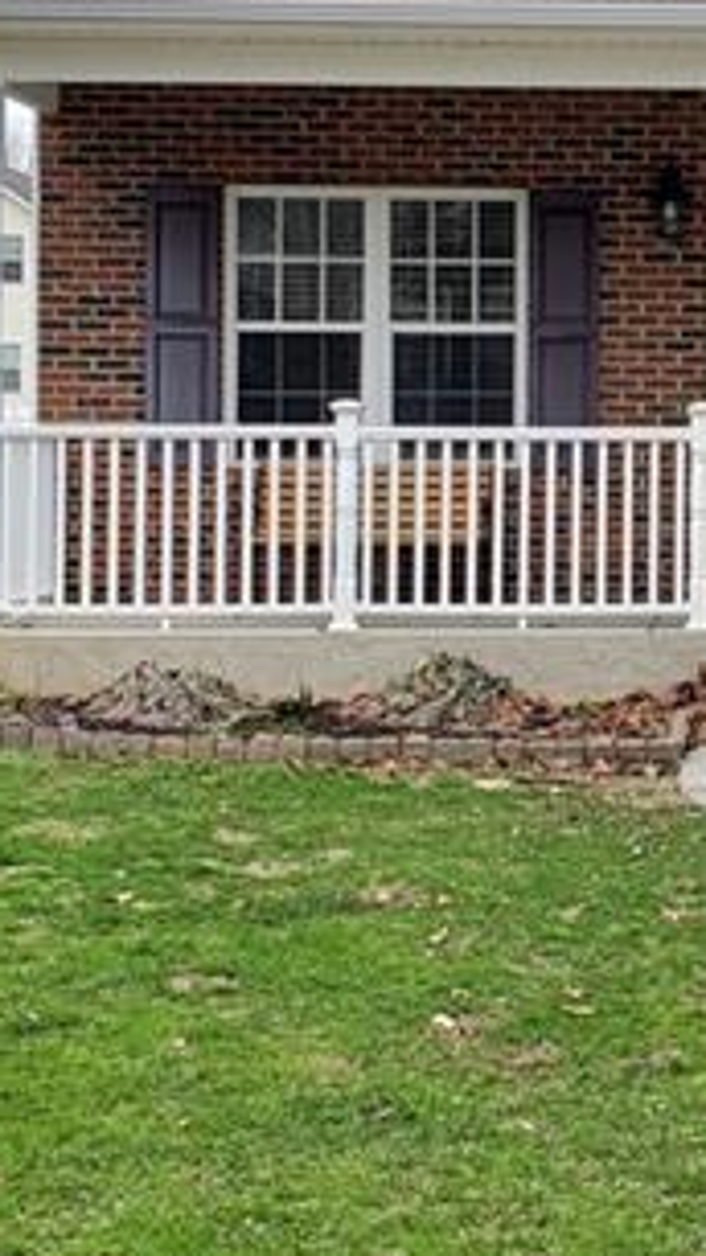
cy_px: 398
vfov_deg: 29.5
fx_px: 2364
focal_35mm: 71
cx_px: 743
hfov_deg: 16.5
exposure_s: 1/224
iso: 50
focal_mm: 4.3
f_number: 2.4
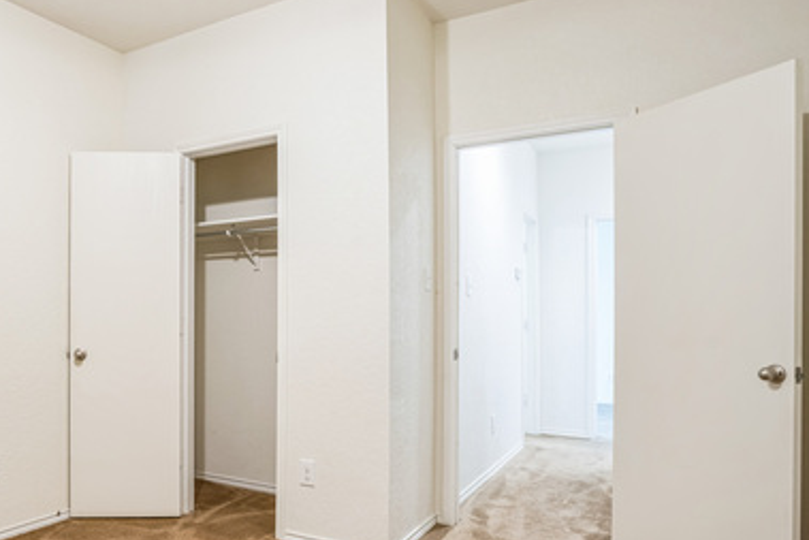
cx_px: 196
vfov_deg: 47.2
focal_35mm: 27
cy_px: 358
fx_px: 607
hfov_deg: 63.2
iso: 250
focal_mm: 16
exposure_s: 1/2
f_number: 8
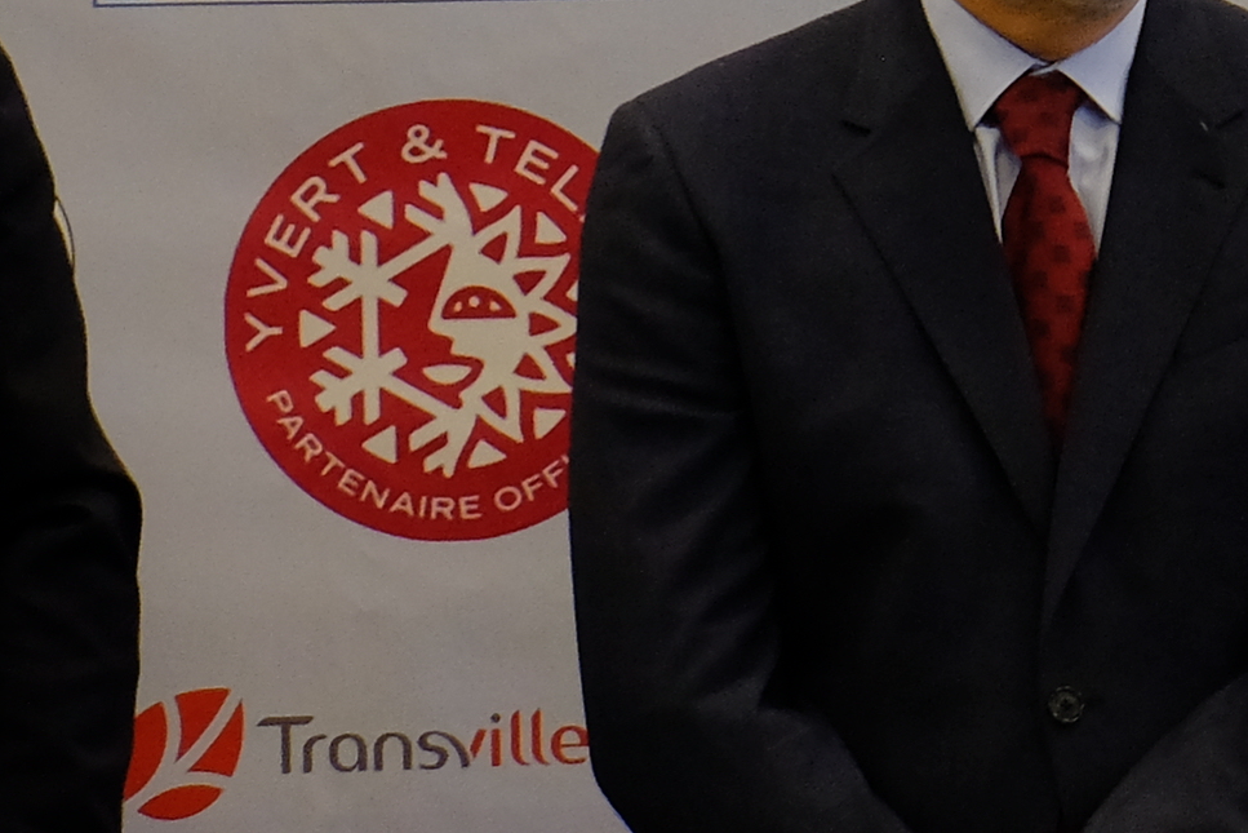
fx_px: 9465
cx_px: 2477
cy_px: -57
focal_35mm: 273
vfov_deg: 5.0
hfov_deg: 7.3
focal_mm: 29.3
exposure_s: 1/27
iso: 1250
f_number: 6.4
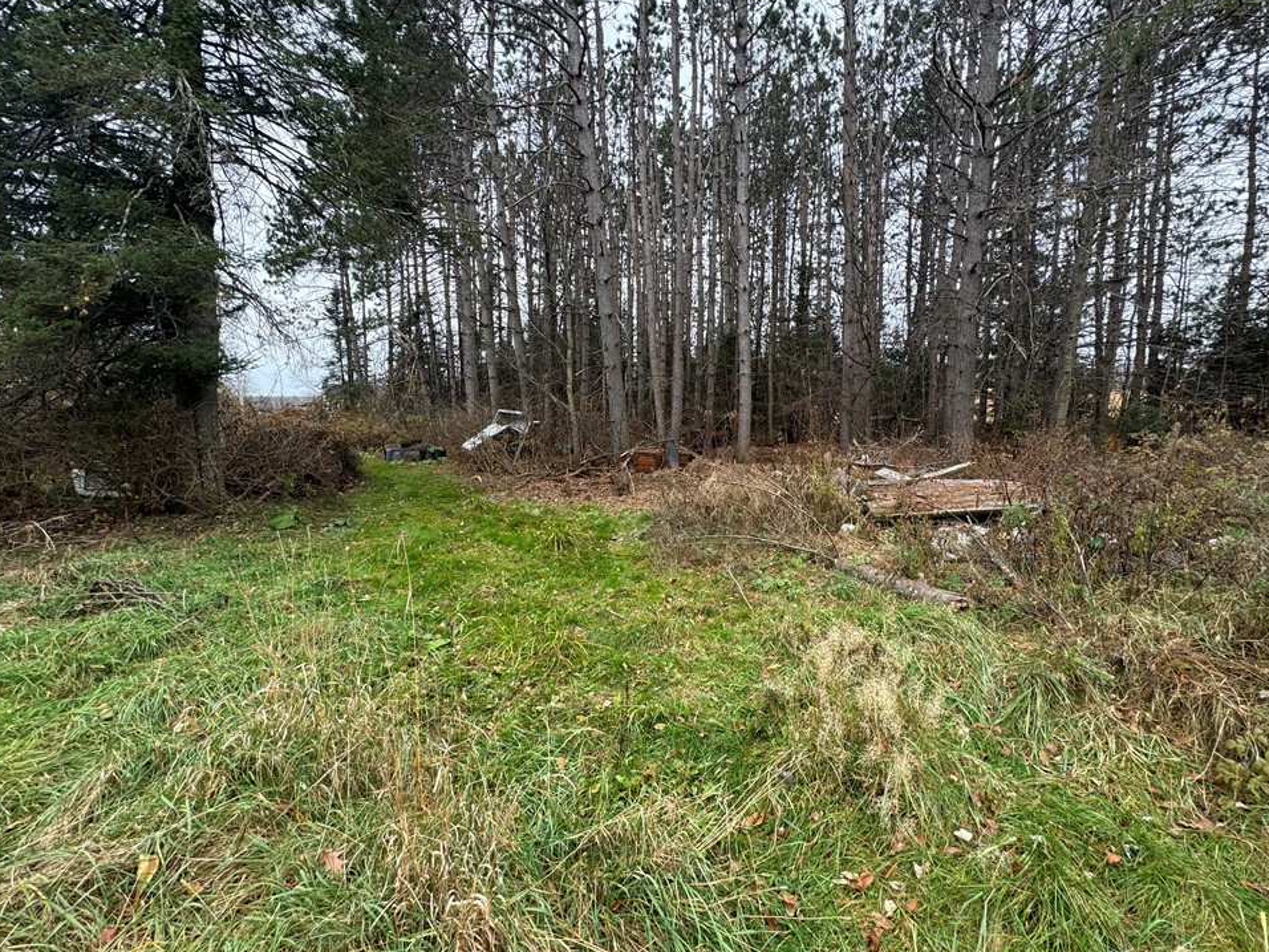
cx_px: 662
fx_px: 550
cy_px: 453
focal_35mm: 15
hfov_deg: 98.1
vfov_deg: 81.7
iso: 40
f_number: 2.2
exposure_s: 1/99
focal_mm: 2.22
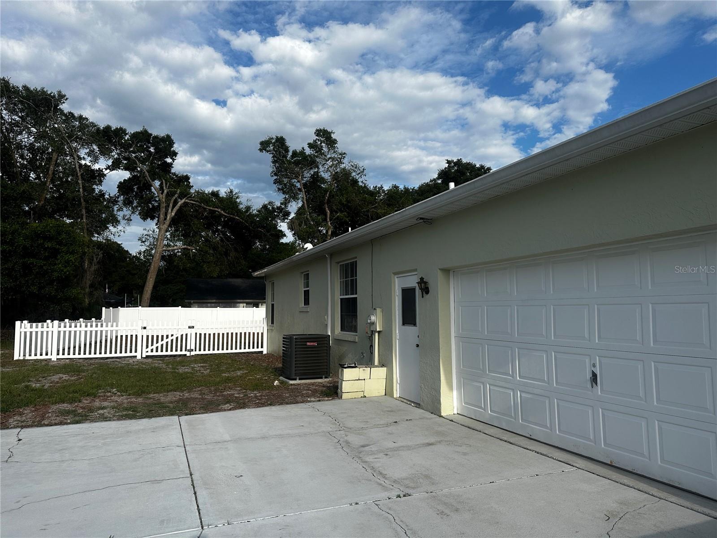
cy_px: 269
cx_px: 358
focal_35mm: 24
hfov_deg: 71.6
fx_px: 497
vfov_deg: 56.8
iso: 80
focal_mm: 6.86
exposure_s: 1/5263
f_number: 1.78
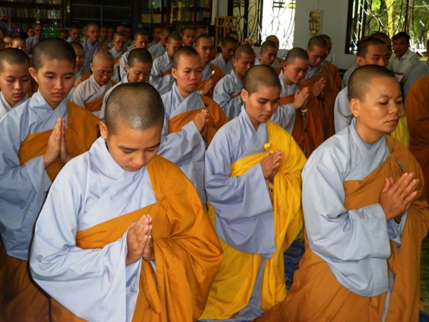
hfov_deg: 38.2
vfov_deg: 29.1
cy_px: 161
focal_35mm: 50
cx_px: 214
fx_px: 620
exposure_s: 1/50
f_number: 3.8
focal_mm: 9
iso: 100
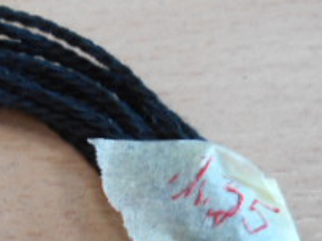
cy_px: 262
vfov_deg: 17.4
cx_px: -95
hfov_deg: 21.6
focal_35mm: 82
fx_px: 762
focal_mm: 4.6
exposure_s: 1/30
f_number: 3.2
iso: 220
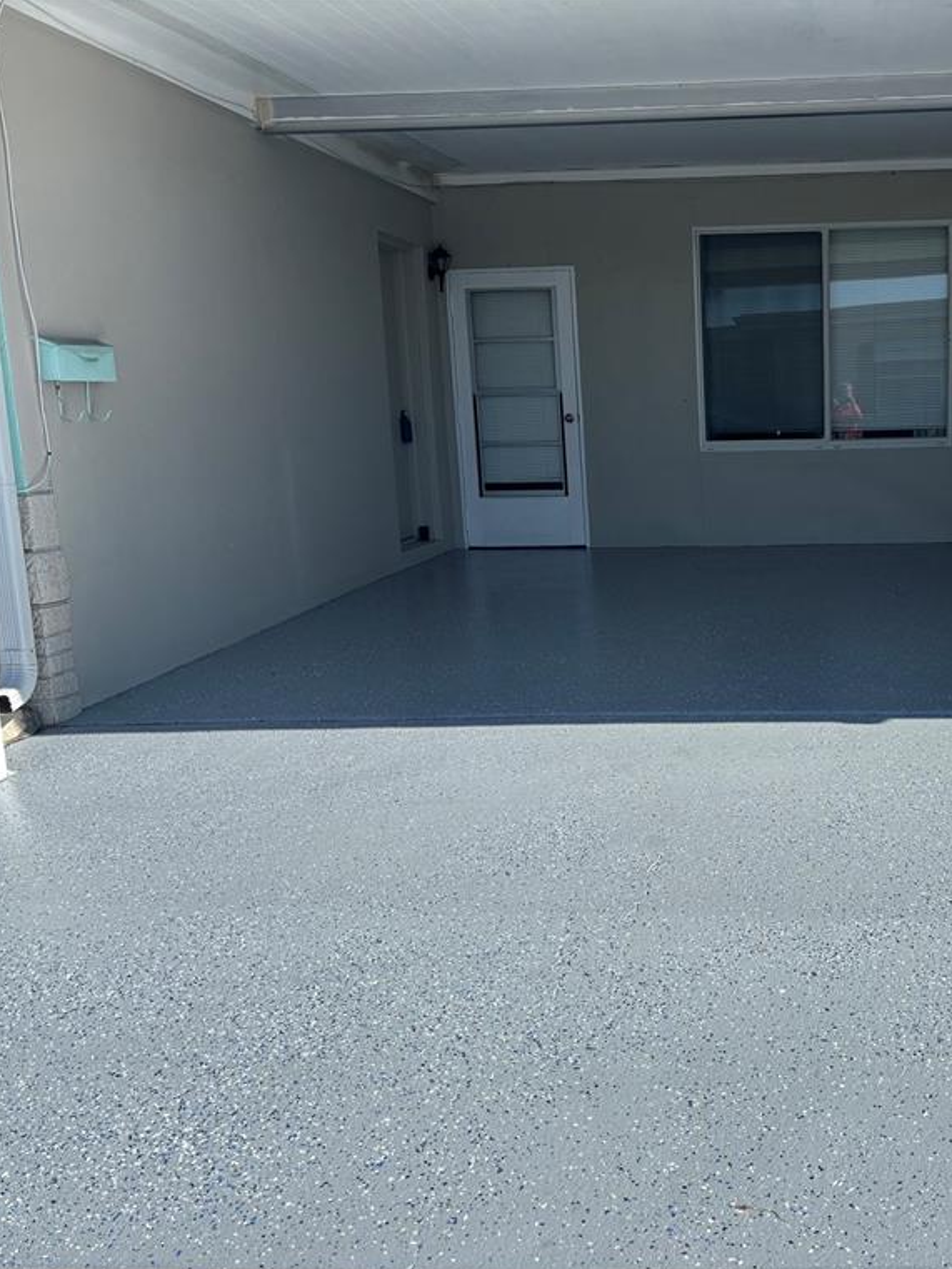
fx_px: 1283
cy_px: 637
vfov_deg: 52.6
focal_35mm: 35
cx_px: 794
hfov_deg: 38.8
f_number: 1.6
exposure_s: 1/3534
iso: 50
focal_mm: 5.96
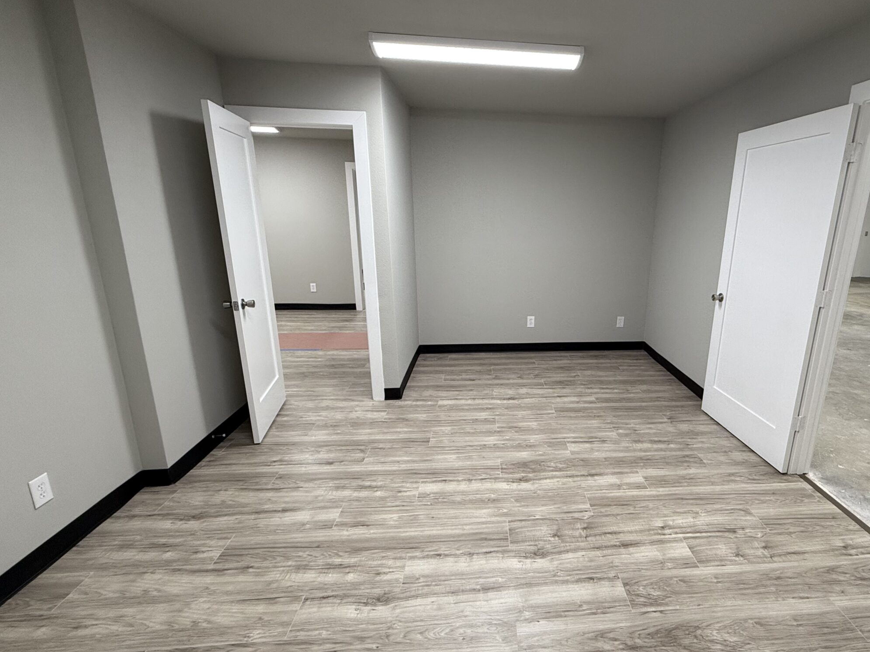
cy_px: 331
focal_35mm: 18
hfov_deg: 86.4
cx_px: 531
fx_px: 452
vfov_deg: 71.6
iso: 125
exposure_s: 1/120
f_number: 2.2
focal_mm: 2.22
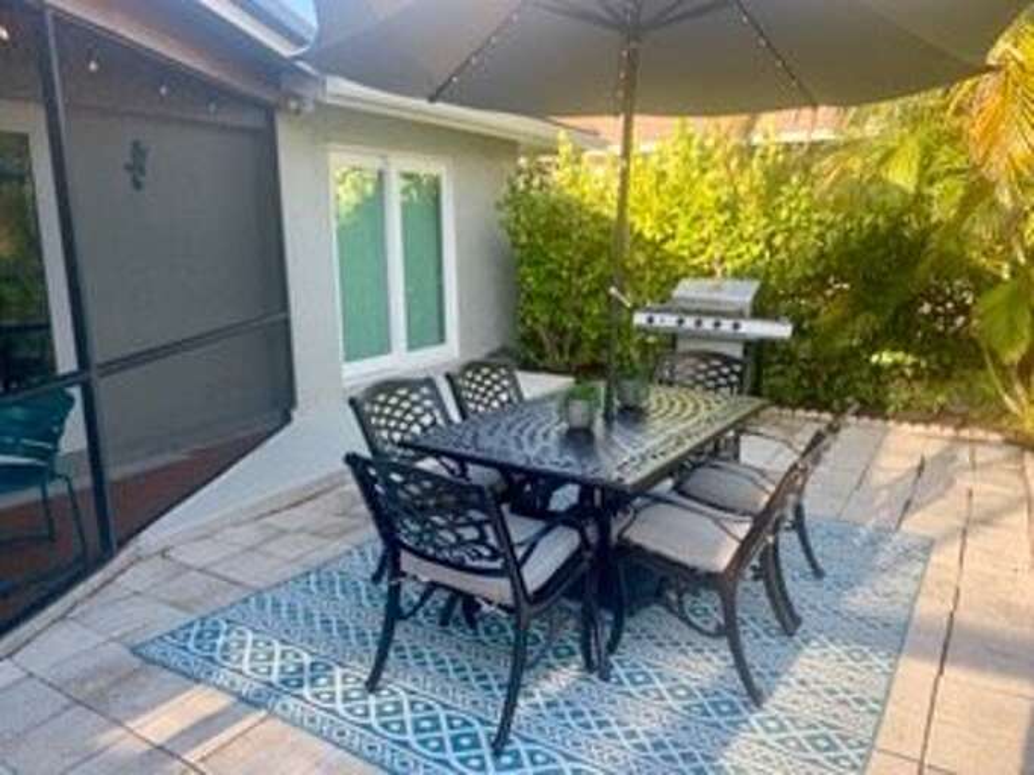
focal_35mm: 26
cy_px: 388
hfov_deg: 67.3
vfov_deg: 53.0
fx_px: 776
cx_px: 517
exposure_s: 1/215
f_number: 1.8
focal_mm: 4.25
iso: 25
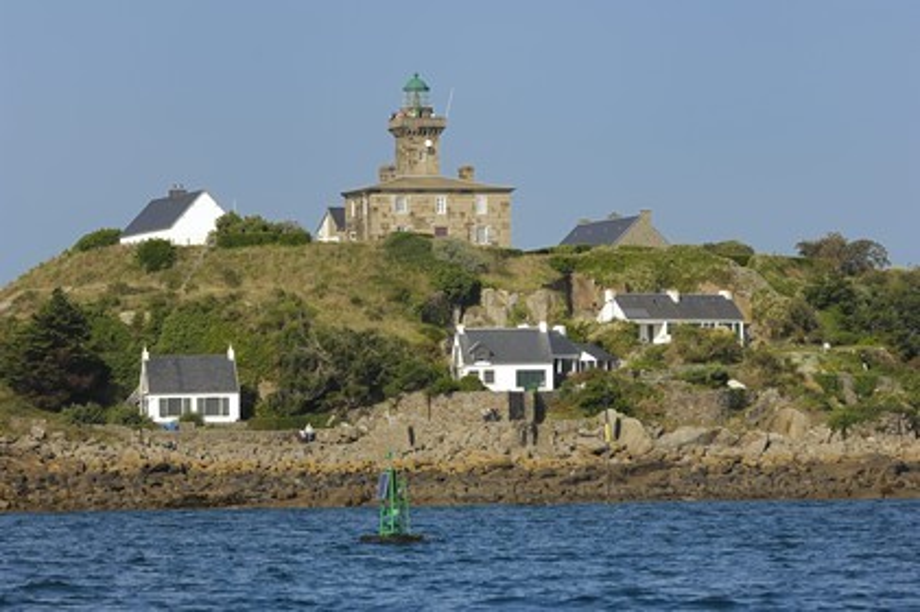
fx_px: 5171
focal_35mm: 202
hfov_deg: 10.2
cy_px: 306
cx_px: 460
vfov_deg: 6.8
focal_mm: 135
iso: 100
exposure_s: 1/500
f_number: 4.8
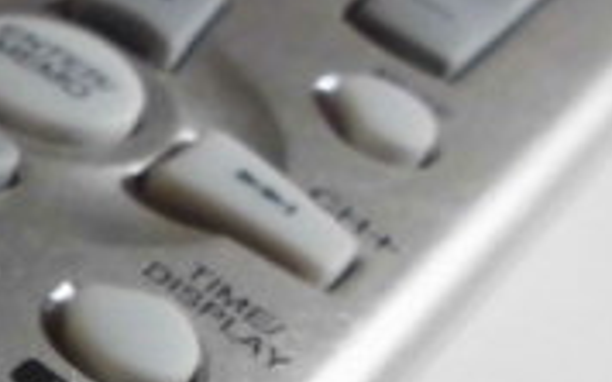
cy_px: 482
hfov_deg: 17.4
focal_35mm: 99
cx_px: -468
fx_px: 1650
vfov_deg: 12.8
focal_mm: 4.6
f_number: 3.5
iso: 400
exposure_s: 1/30
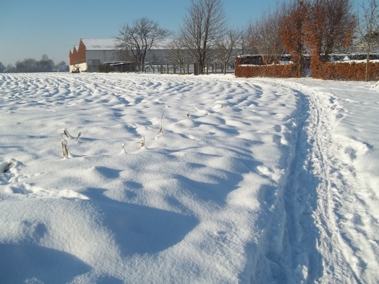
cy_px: 142
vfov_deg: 44.1
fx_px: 350
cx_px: 190
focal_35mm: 32
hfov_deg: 56.9
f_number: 8.8
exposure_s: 1/160
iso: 64
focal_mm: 5.7
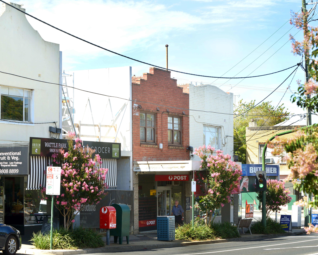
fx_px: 856
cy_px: 127
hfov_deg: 21.0
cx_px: 150
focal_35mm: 91
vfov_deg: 16.9
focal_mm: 80
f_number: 8
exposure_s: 1/400
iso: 400
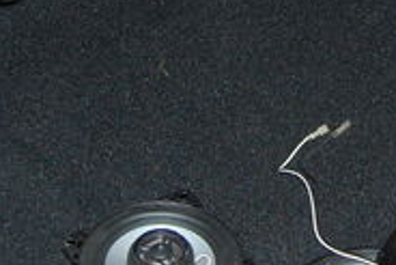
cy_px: -52
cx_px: 390
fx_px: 1376
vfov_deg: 10.8
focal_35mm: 125
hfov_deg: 16.1
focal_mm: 24
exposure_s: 1/60
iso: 400
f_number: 4
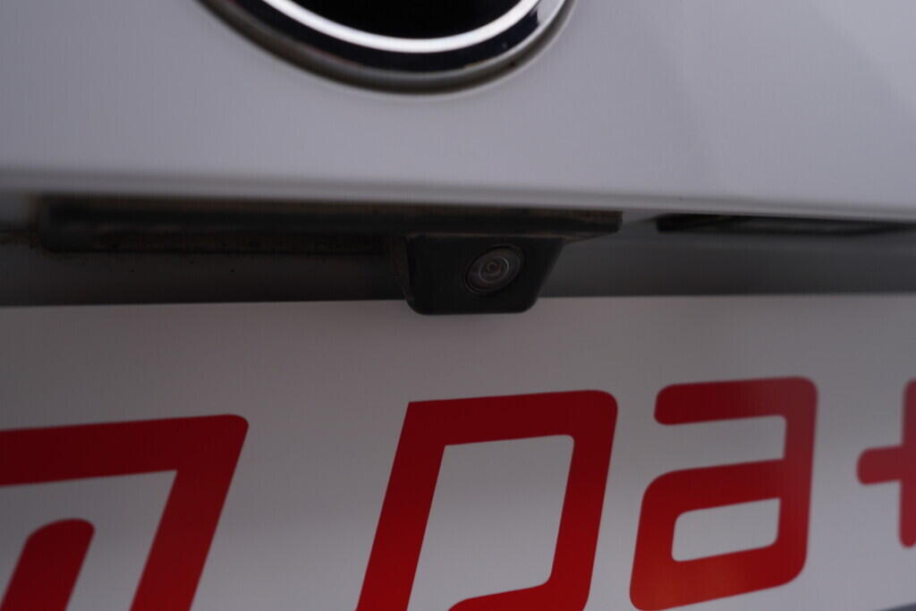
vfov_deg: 36.9
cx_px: 458
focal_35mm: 36
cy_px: 306
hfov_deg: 53.1
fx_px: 916
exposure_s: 1/60
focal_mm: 24
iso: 125
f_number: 3.5
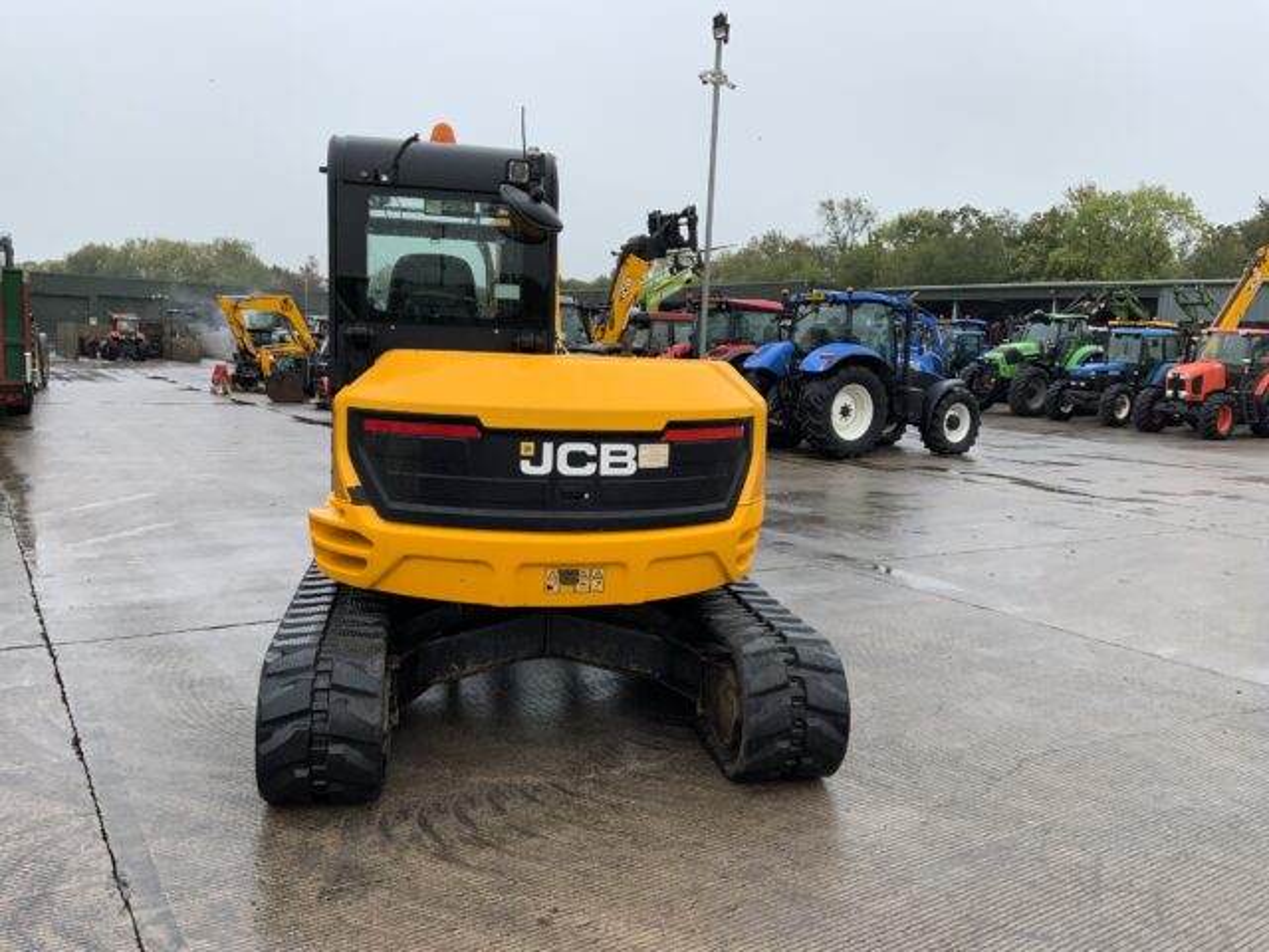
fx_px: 1063
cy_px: 476
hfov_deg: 61.7
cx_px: 634
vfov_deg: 48.2
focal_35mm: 29
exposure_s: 1/439
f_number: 1.8
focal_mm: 3
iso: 16
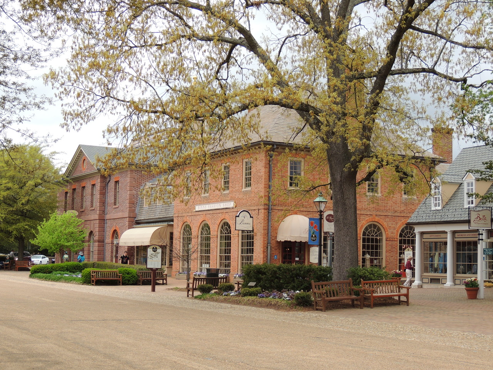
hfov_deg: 32.2
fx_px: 855
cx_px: 246
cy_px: 185
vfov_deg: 24.4
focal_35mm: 60
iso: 100
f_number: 3.7
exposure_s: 1/320
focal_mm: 10.7
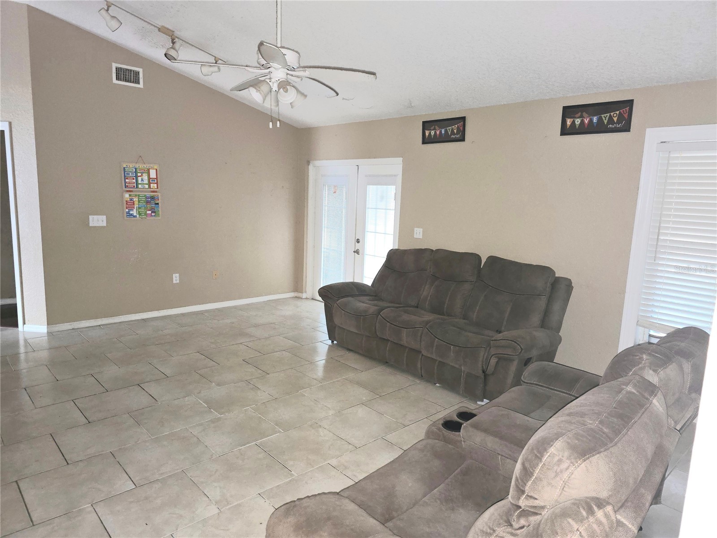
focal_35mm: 23
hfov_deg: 73.9
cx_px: 358
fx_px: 476
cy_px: 269
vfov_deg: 58.9
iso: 400
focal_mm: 6.3
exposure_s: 1/12
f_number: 1.7
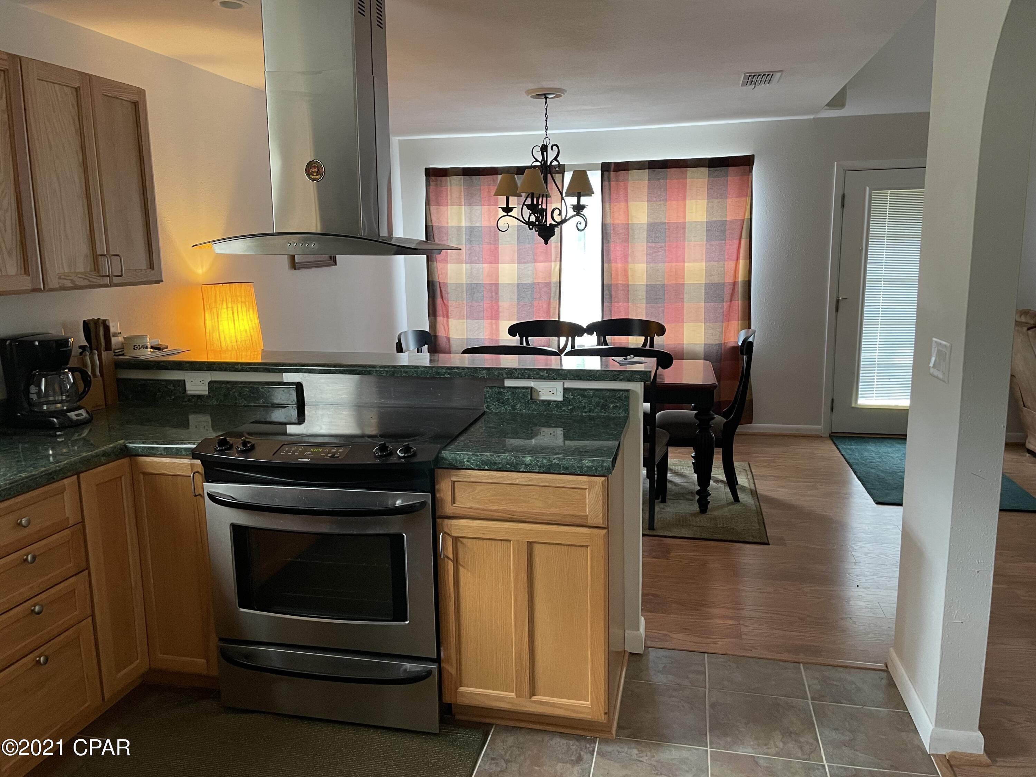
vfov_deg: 53.1
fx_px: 778
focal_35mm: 26
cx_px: 518
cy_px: 388
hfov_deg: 67.3
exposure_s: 1/60
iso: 250
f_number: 1.6
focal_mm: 4.2
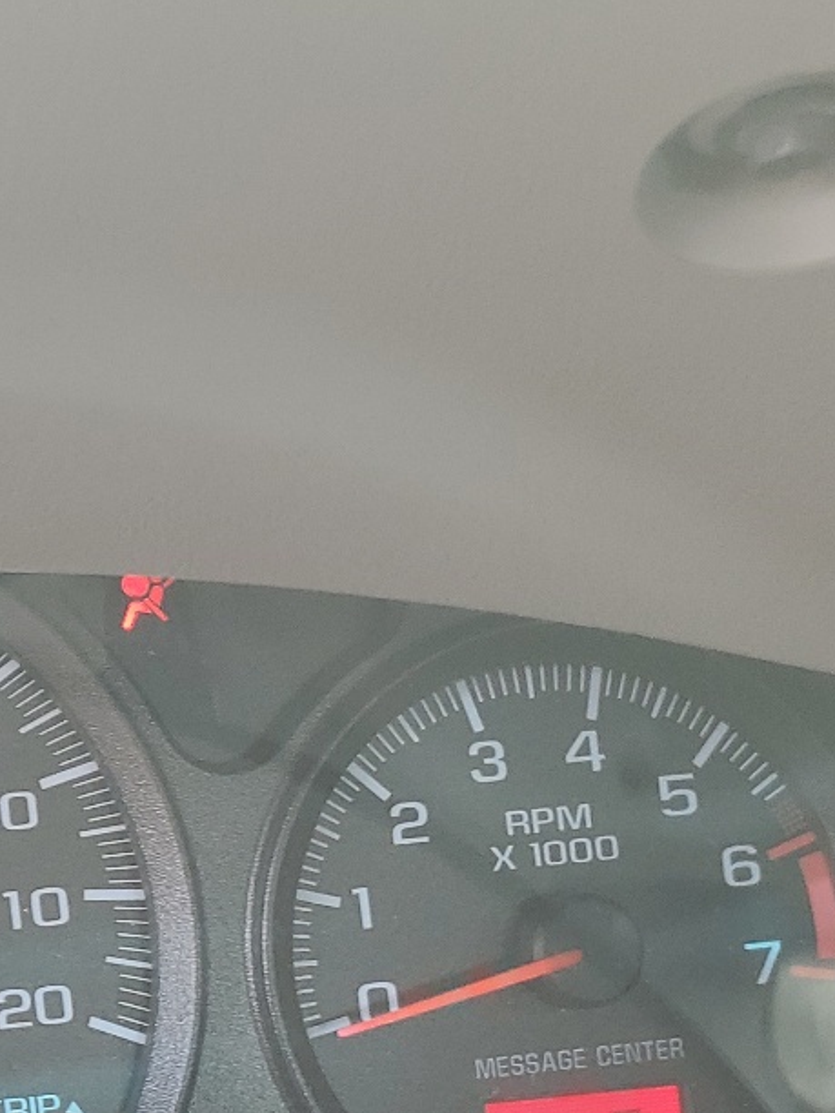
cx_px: -407
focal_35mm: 68
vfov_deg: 27.9
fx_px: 2187
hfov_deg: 19.0
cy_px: 922
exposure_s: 1/120
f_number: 1.5
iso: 50
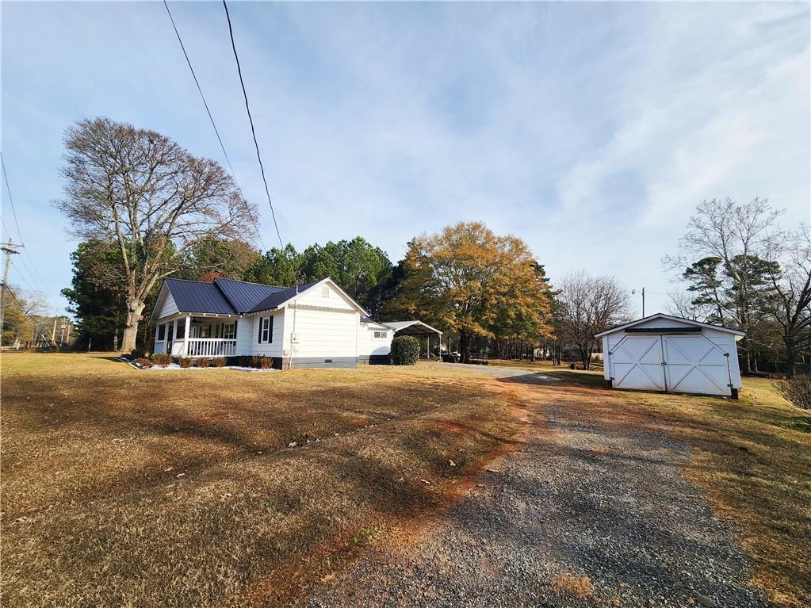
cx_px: 406
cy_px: 304
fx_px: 305
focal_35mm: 13
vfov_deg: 89.9
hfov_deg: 106.2
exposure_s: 1/1667
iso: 50
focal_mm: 2.2
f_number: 2.2
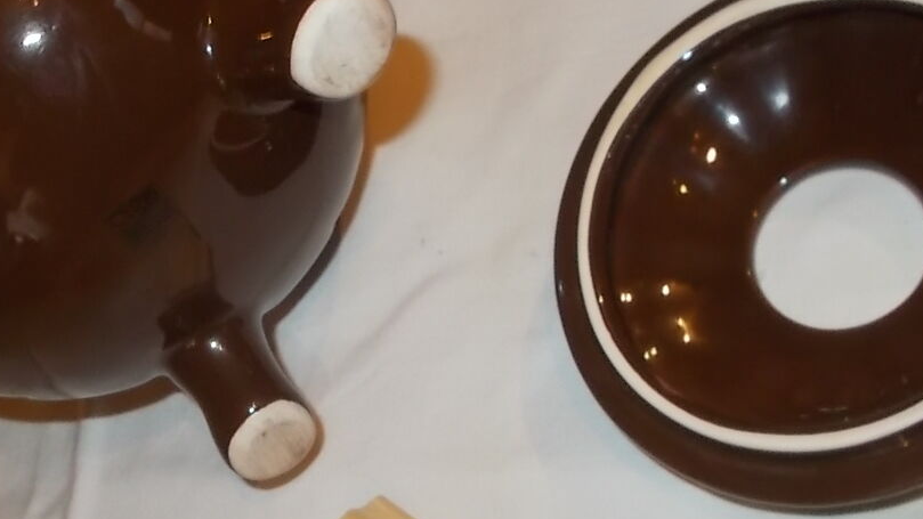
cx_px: 429
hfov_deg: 37.2
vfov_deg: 21.4
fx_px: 1371
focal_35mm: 56
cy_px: 334
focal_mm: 4.6
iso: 200
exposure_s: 1/25
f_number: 3.2
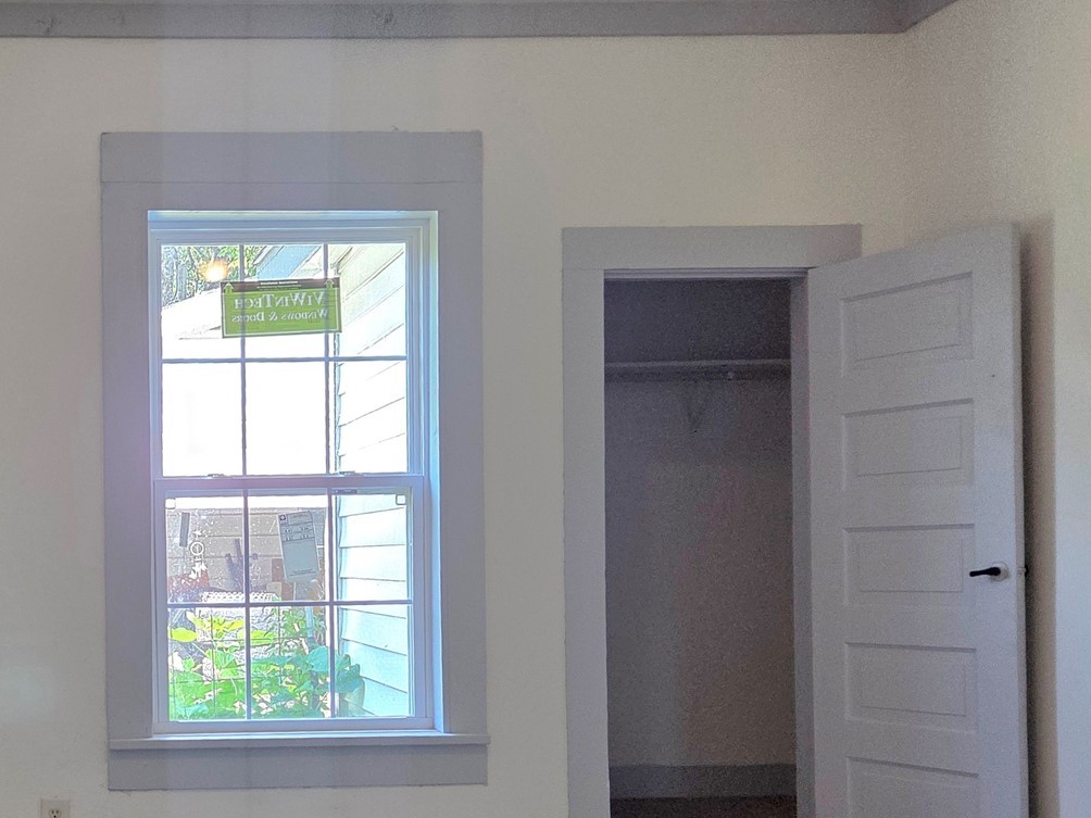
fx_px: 1387
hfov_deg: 39.6
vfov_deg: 32.4
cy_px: 593
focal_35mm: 44
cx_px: 96
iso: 160
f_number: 1.8
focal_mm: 5.4
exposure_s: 1/120
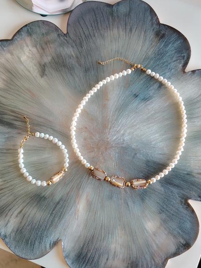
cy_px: 134
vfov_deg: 39.7
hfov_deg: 30.3
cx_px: 100
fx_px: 372
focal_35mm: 48
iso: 634
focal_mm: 5.25
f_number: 1.75
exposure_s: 1/33.3
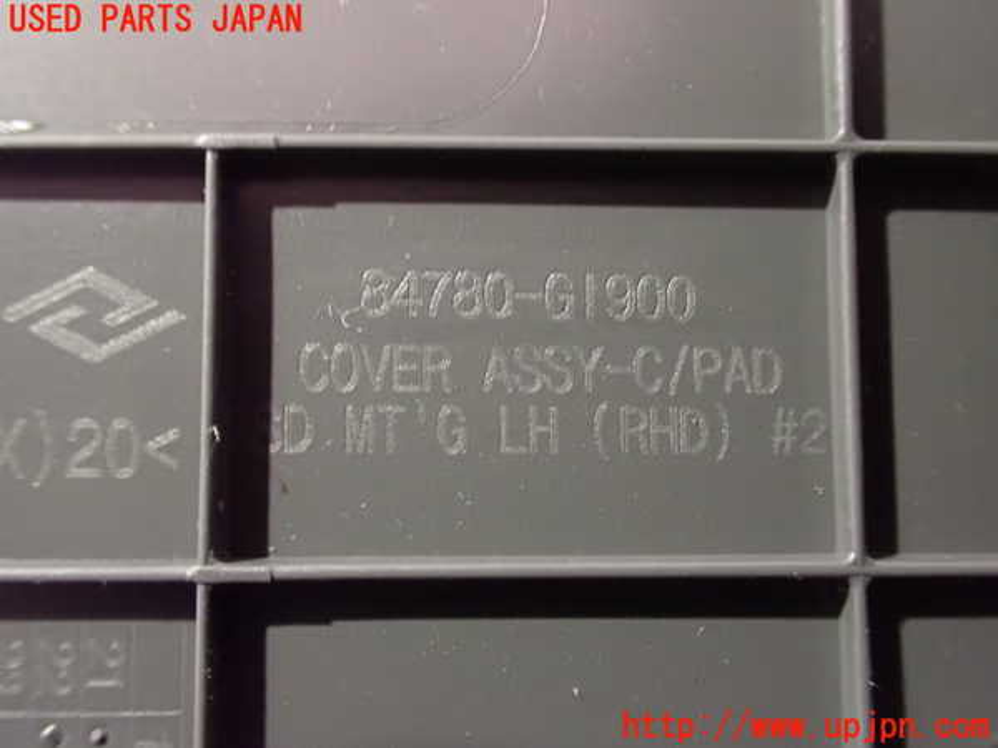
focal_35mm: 30
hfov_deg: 60.0
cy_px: 374
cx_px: 499
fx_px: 865
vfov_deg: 46.8
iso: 1600
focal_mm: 5.4
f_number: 2.3
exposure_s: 1/13
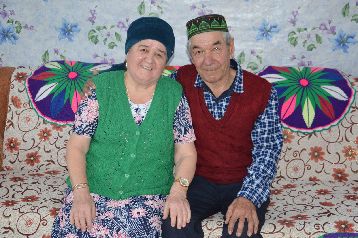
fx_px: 522
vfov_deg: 25.7
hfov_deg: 37.9
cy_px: 119
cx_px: 179
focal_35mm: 52
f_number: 4.5
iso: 800
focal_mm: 35
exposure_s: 1/60
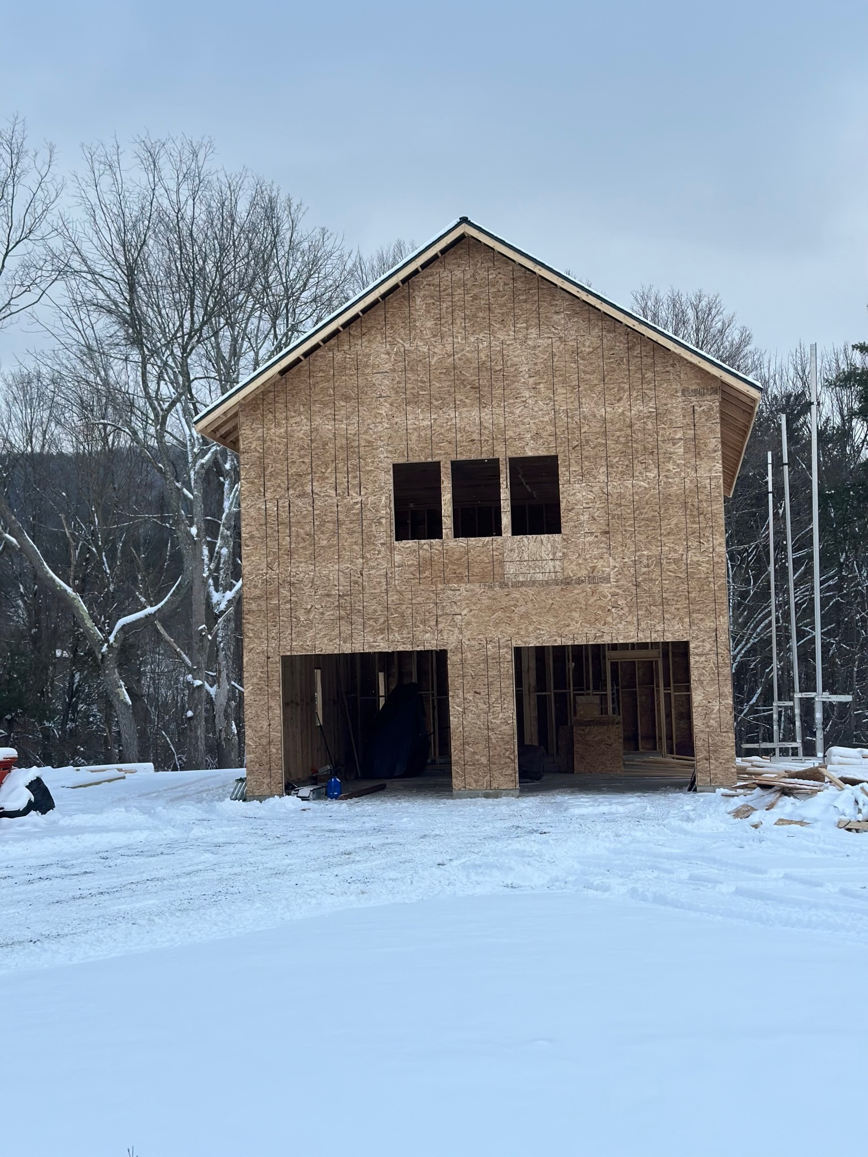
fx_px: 1605
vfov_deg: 39.7
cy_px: 578
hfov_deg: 30.3
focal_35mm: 48
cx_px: 434
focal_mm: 6.86
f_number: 1.78
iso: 80
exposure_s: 1/2732
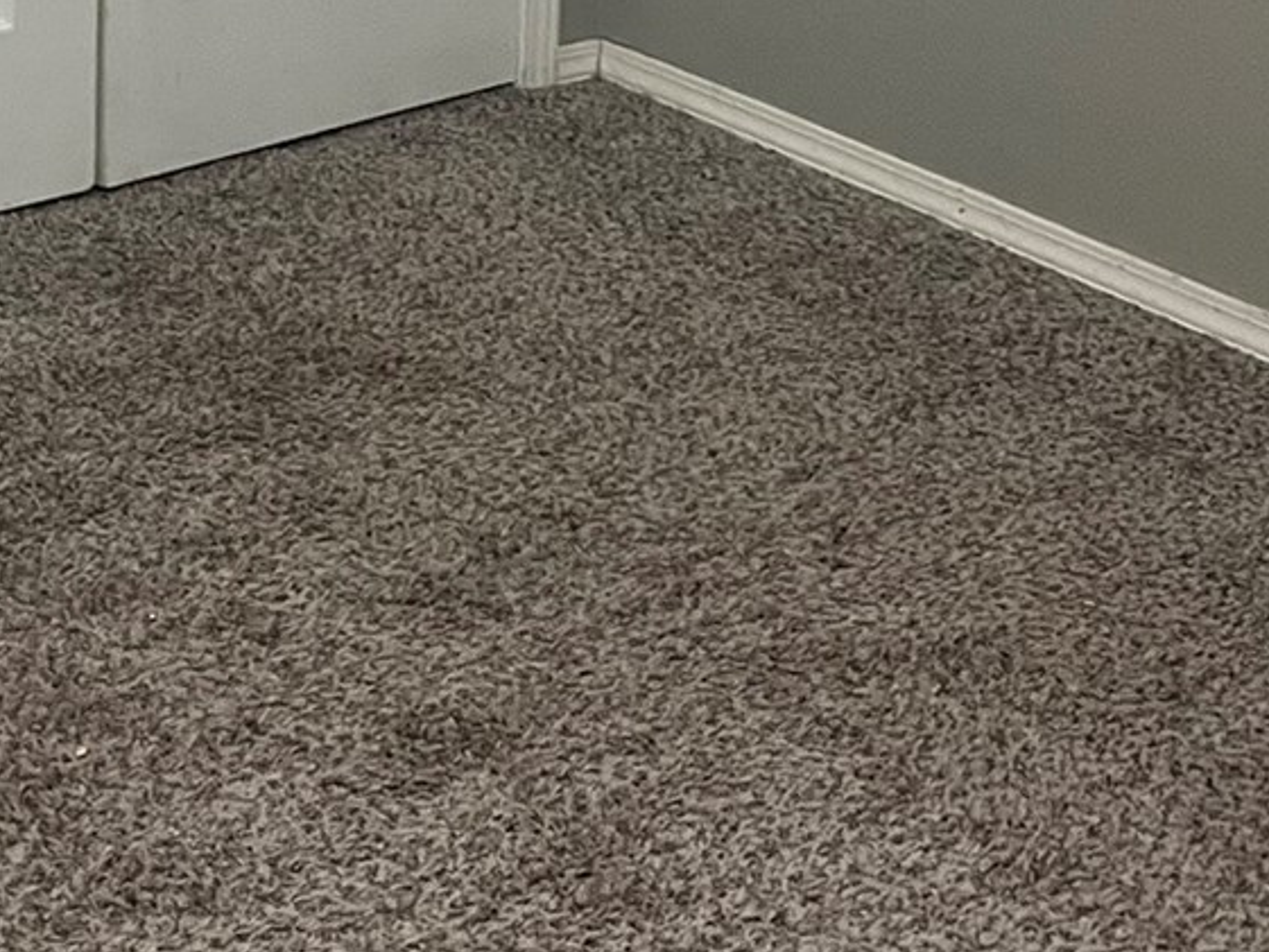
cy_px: -452
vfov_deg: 15.4
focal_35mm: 89
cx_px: 228
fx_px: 3263
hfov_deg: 21.7
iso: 400
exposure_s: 1/60
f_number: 1.6
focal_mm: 5.1
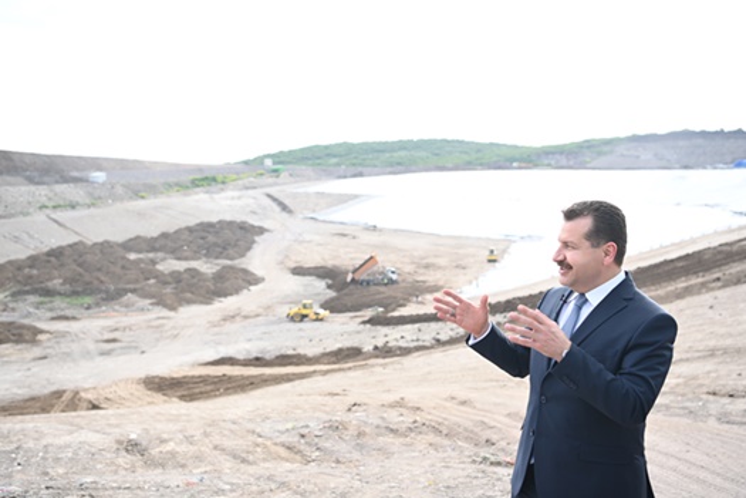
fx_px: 787
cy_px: 249
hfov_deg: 50.7
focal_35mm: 38
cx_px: 373
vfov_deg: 35.1
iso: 100
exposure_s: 1/200
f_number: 3.5
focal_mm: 38
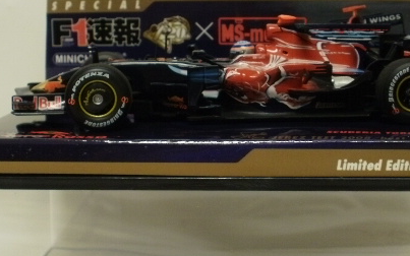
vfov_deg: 17.6
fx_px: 827
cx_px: 232
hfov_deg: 27.8
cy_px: 161
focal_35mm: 74
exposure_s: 1/8
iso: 125
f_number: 4
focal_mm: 7.7
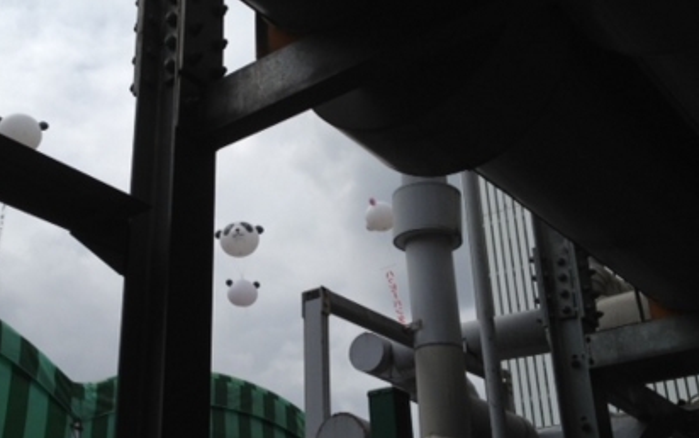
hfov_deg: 36.9
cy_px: 227
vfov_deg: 24.0
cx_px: 209
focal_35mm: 54
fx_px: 1029
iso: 64
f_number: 2.4
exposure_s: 1/4608
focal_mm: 4.28
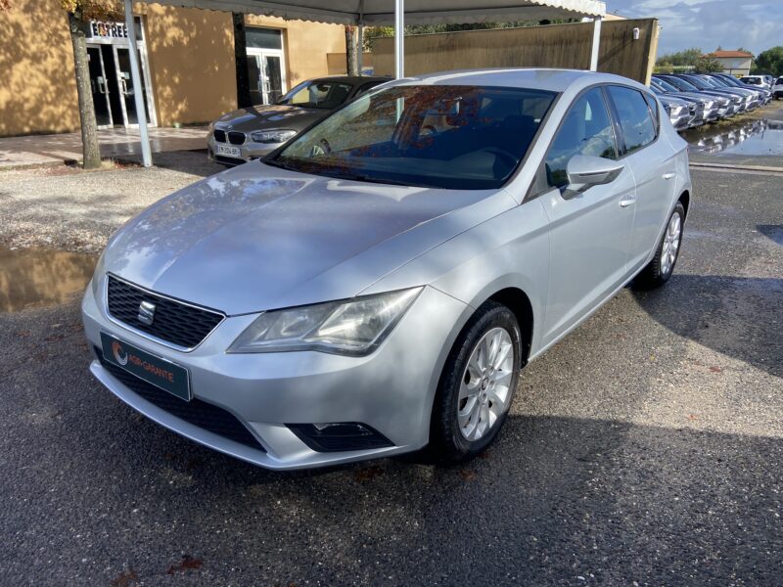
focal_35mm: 26
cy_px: 294
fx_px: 588
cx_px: 392
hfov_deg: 67.3
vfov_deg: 53.1
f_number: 1.8
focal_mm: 4.25
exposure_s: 1/2066
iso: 32
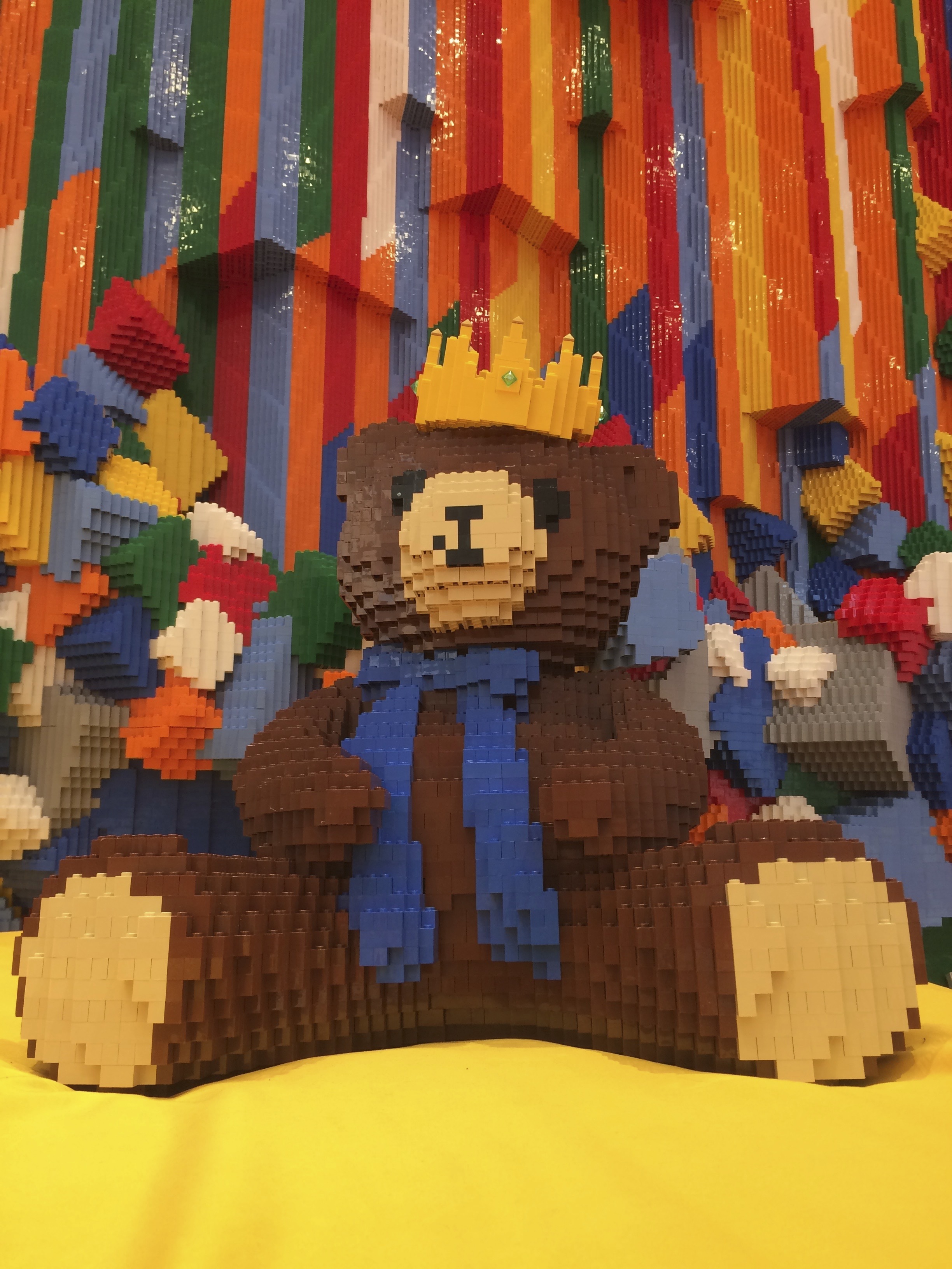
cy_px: 634
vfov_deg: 61.7
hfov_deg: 48.2
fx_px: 1063
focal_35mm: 29
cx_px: 476
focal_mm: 4.15
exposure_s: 1/33
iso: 40
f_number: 2.2
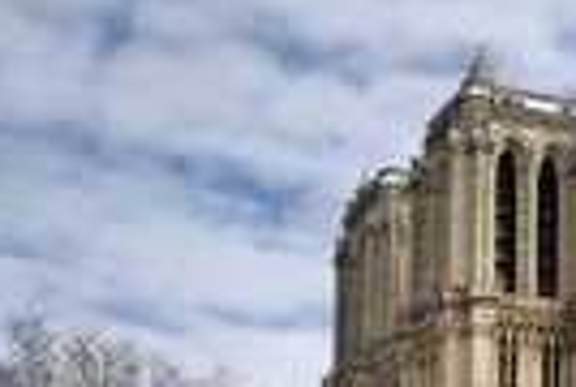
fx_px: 1604
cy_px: 516
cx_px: 606
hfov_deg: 19.6
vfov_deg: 13.2
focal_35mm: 100
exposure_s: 1/250
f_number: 14
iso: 200
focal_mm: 32
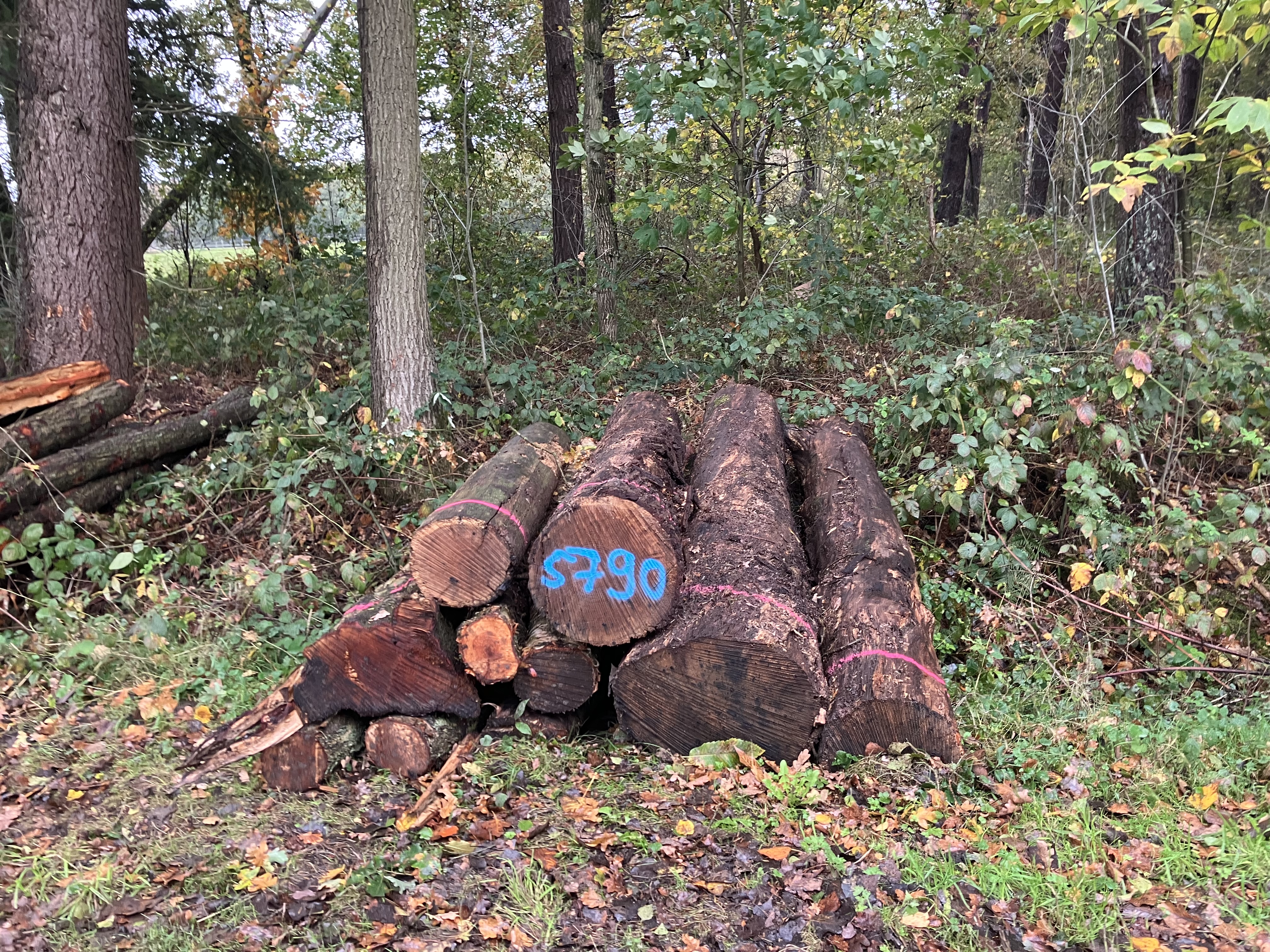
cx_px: 635
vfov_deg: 49.7
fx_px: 1027
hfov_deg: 63.4
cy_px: 476
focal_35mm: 28
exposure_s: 1/73
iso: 80
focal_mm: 3.99
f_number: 1.8
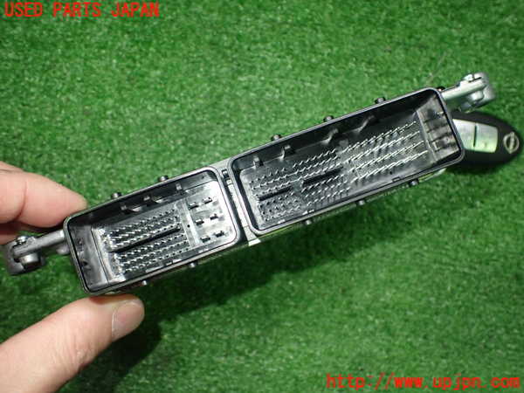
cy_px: 196
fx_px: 454
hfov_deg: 60.0
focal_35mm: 30
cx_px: 262
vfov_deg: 46.8
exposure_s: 1/100
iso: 800
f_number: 2.3
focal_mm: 5.4
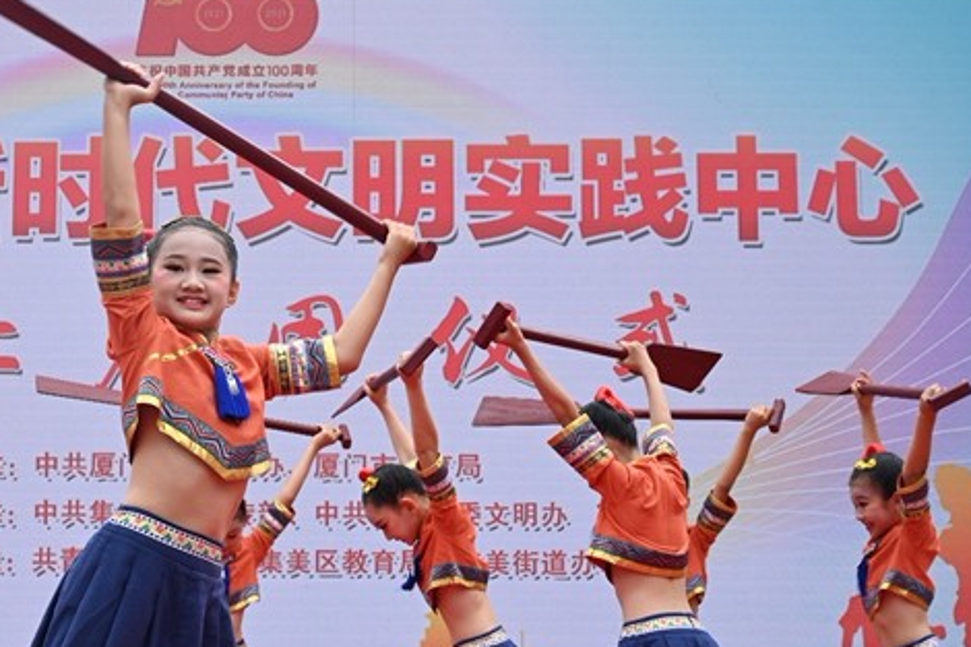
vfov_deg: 17.0
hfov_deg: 25.0
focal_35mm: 80
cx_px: 225
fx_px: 2157
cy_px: 423
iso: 140
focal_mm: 47
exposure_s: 1/250
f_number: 5.6
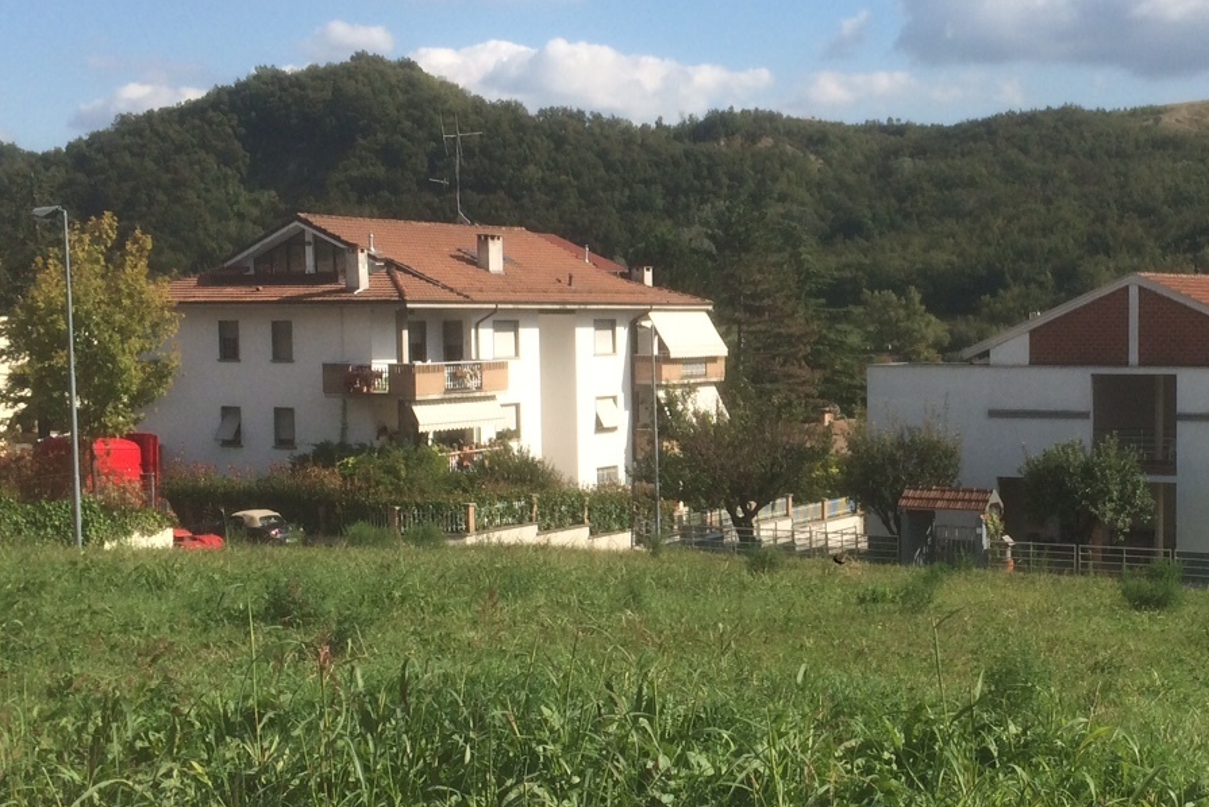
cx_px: 832
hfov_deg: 35.8
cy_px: 451
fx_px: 1847
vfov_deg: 24.6
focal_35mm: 55
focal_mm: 4.15
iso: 32
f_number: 2.2
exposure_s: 1/2283
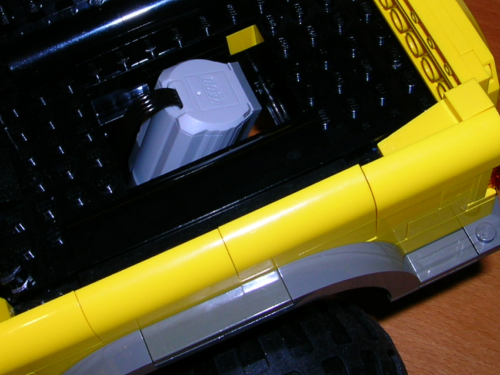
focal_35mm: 64
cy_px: 76
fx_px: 925
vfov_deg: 22.6
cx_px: 212
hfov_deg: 30.2
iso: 50
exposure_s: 1/60.1
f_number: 4.9
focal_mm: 5.7
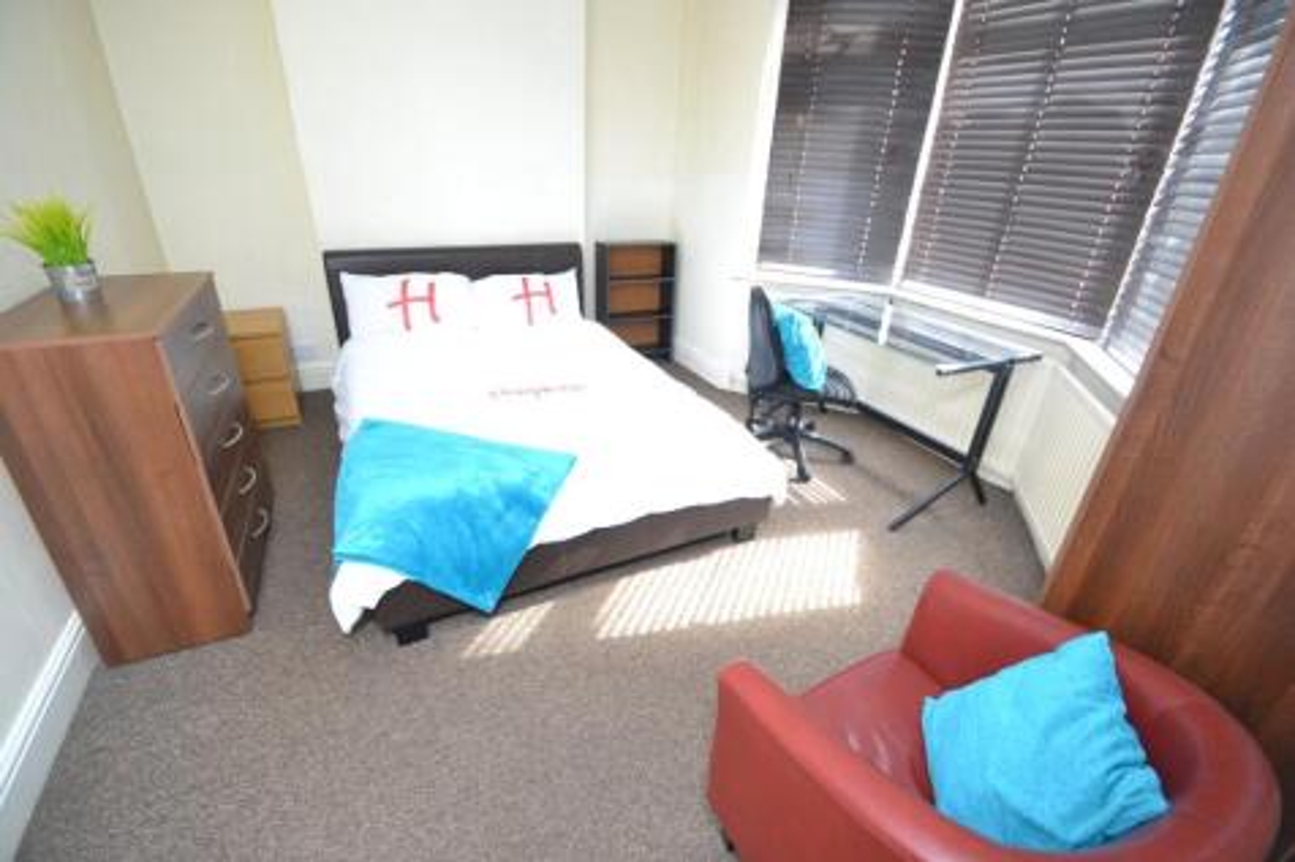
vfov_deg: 77.3
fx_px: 539
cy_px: 431
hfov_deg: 100.4
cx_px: 648
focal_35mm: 15
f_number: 3.5
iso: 800
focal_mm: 10
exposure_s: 1/60
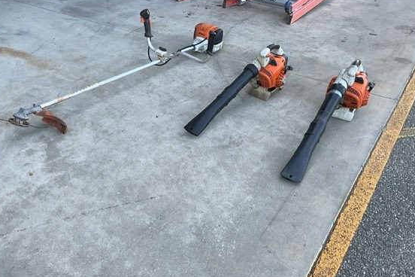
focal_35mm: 35
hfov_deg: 54.4
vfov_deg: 37.8
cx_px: 194
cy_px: 123
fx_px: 403
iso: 16
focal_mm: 3
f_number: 1.8
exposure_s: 1/167
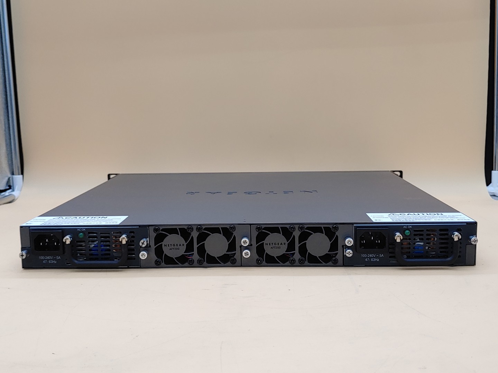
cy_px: 186
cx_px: 249
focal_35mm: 41
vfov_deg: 35.1
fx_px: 590
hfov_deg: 45.8
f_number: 1.8
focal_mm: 4.36
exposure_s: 1/79
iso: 50
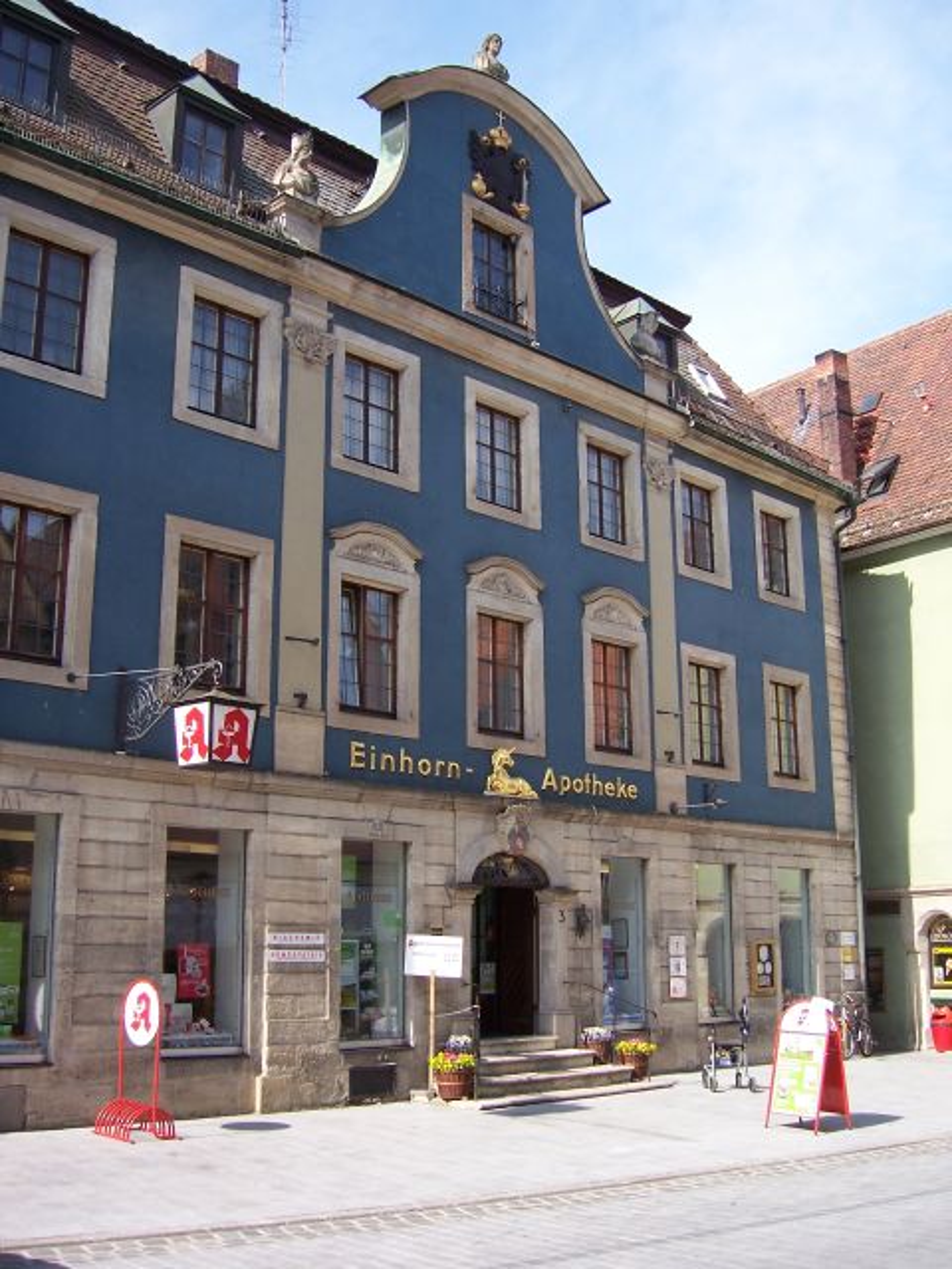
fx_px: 1320
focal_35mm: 36
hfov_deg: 39.7
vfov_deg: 51.4
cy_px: 634
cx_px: 476
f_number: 3
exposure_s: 1/500
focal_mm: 6
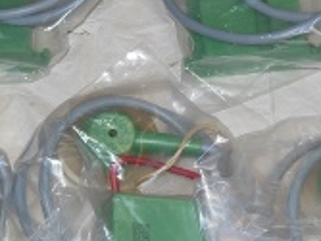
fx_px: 1242
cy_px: 81
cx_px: 154
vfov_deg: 11.0
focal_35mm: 134
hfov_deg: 14.7
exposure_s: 1/60
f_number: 4
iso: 125
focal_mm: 8.9
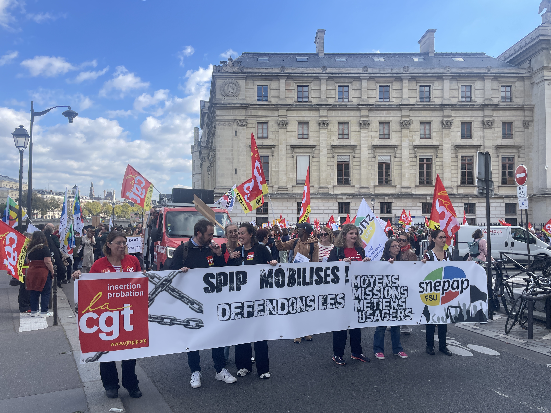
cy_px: 206
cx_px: 276
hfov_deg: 67.3
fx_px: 414
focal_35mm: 26
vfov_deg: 53.1
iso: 32
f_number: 1.6
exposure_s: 1/1642
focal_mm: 4.2
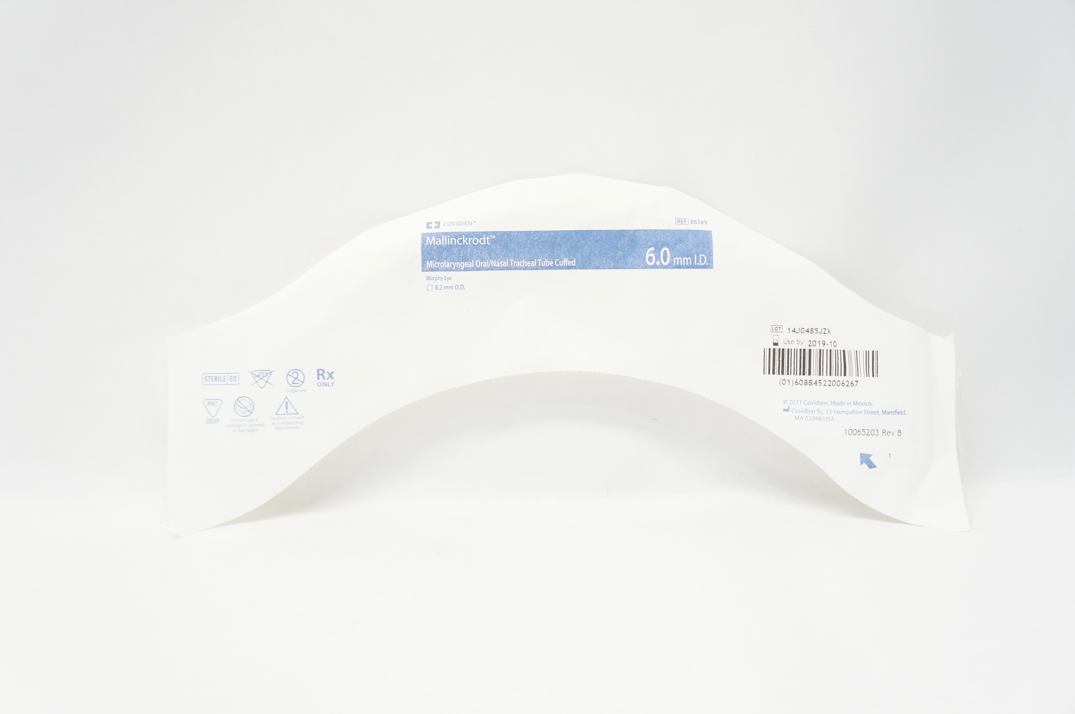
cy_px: 357
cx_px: 538
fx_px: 1074
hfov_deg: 53.2
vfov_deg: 36.8
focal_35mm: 36
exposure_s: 1/80
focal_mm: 24
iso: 400
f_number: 4
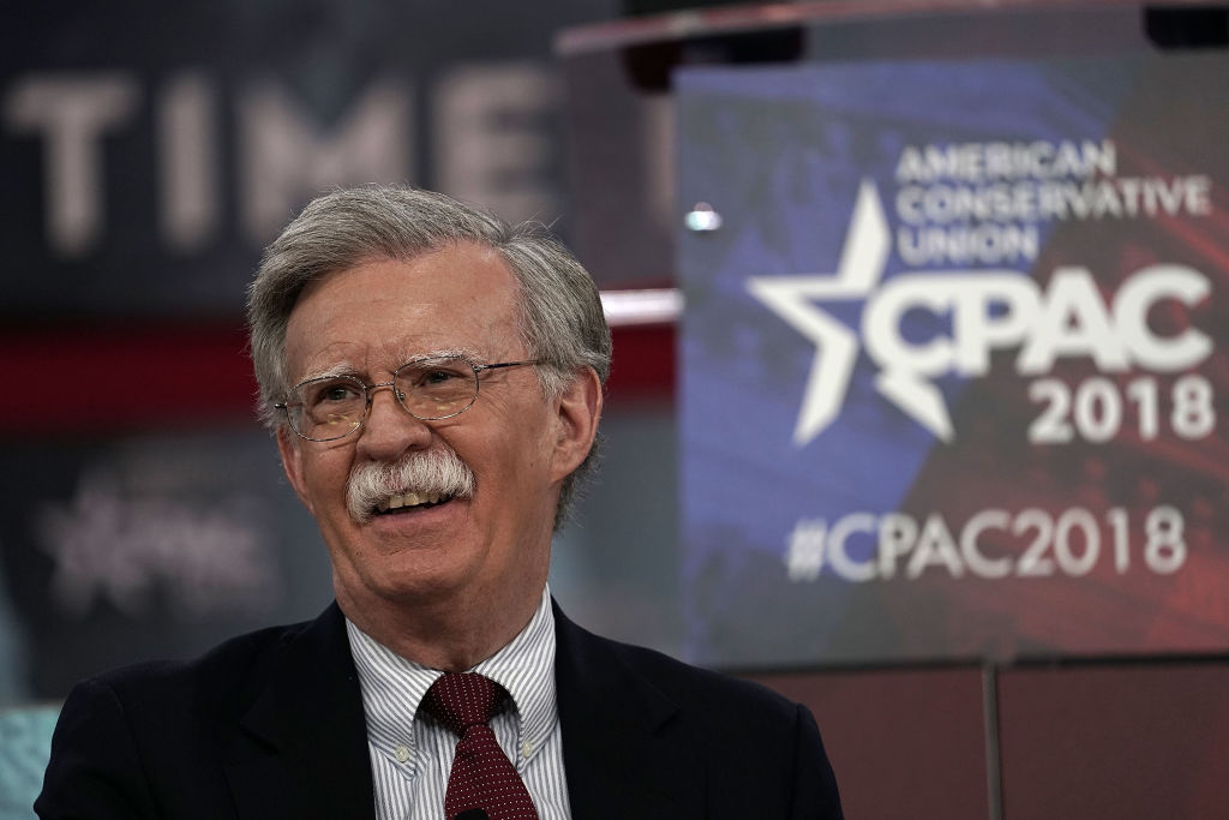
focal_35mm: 400
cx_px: 614
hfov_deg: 5.2
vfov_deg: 3.4
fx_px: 13657
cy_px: 410
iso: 1250
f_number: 5.6
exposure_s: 1/640
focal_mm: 400
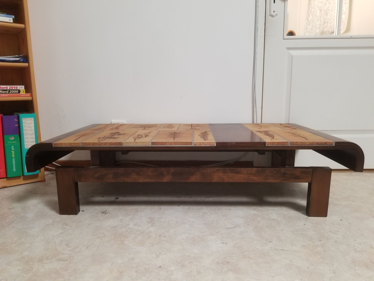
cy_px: 140
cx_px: 187
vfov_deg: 53.1
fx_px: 281
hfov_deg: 67.3
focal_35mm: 26
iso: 250
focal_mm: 4.25
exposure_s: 1/33
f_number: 1.7
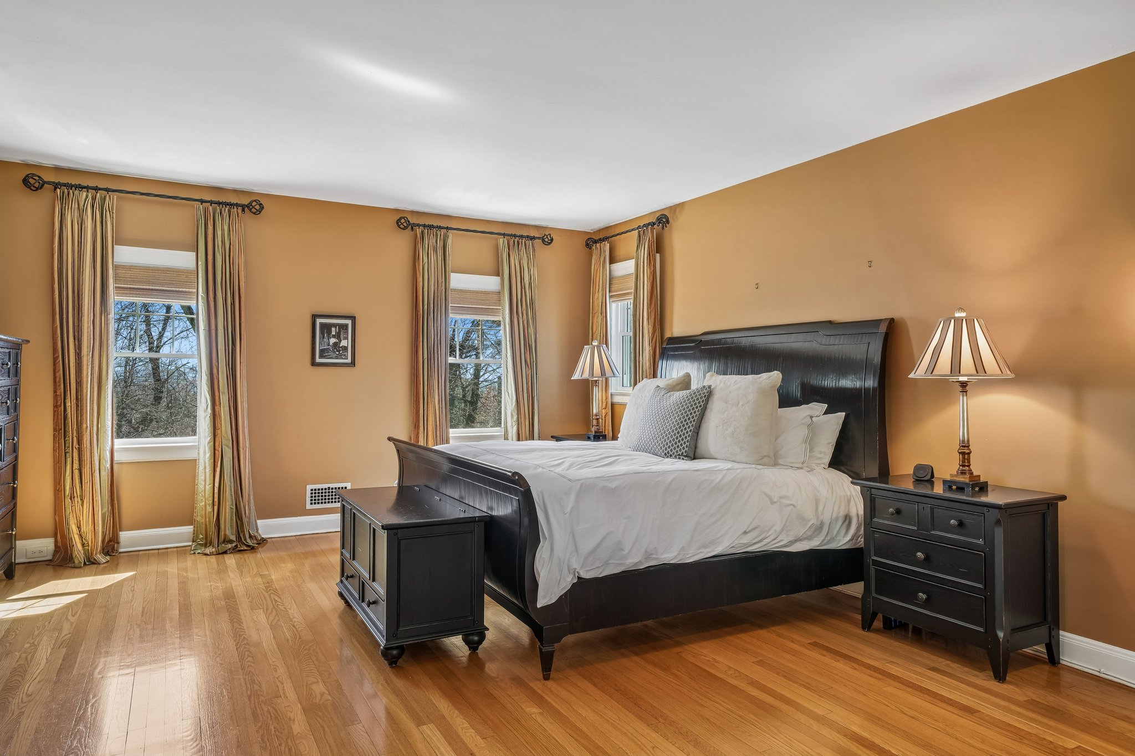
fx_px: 725
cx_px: 568
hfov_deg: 76.1
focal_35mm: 23
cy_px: 378
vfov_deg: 55.1
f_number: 10
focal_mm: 23
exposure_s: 1/2.5
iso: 125
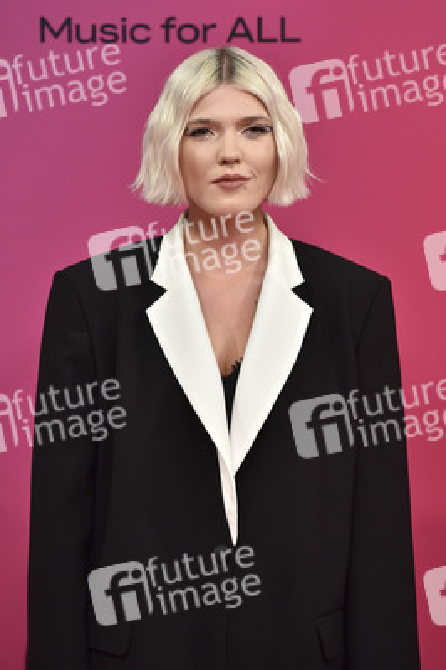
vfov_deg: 12.5
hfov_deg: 8.3
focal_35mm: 165
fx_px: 3071
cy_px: 335
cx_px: 223
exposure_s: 1/200
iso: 2000
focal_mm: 165
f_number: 5.6
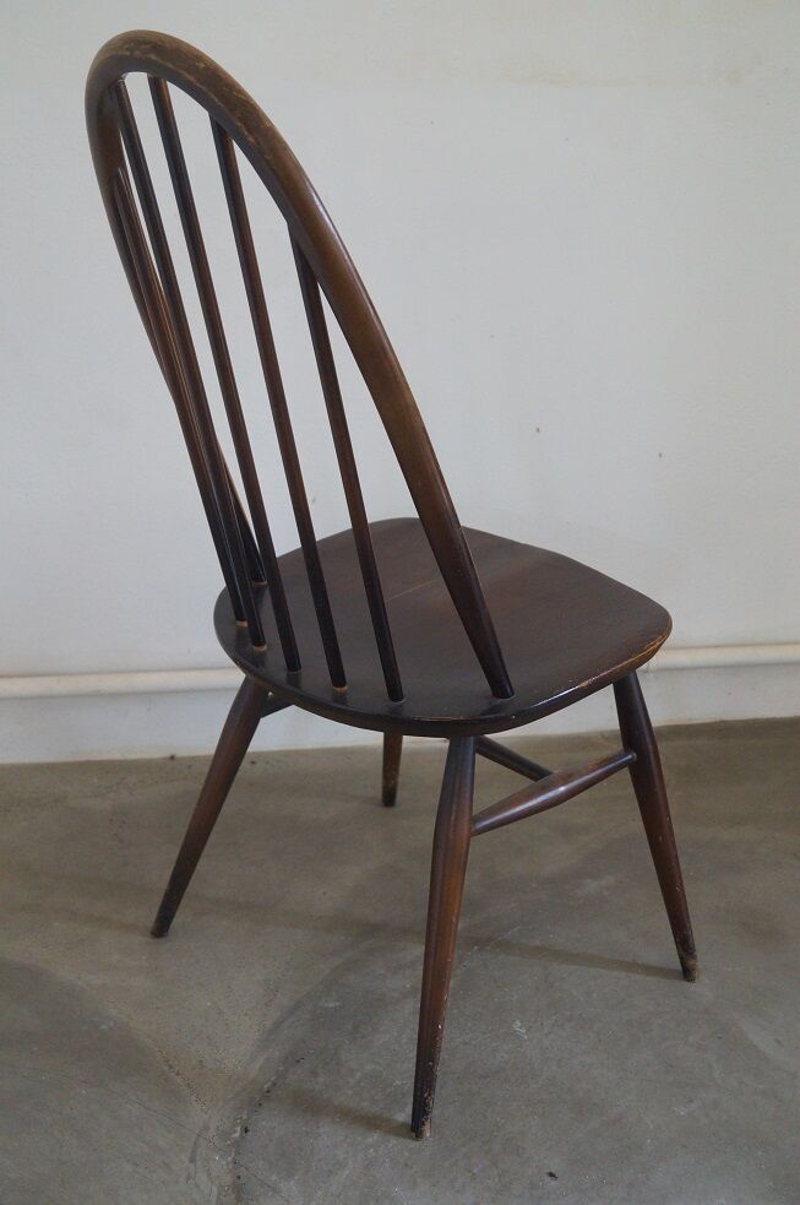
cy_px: 602
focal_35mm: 42
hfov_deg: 31.8
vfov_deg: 46.4
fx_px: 1403
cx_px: 400
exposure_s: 1/60
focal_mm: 28
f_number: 4.5
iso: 1600
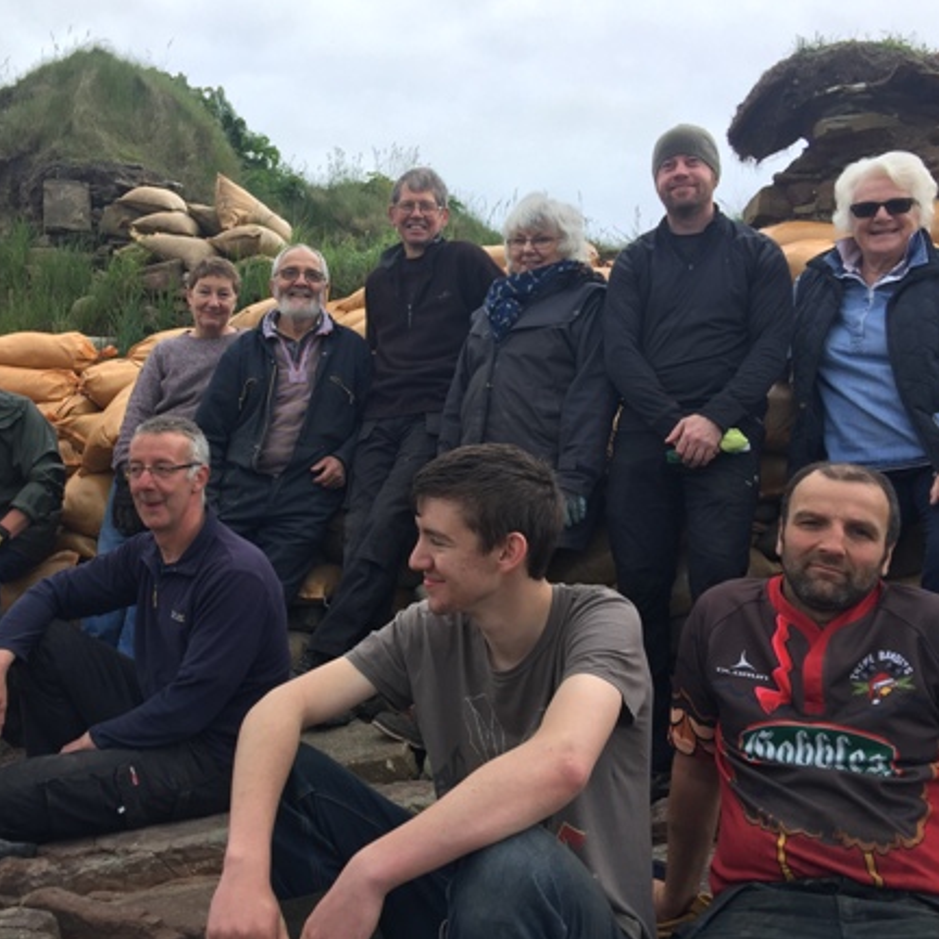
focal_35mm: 38
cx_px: 343
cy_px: 461
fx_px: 1166
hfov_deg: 43.5
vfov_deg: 43.9
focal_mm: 4.15
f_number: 2.2
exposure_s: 1/732
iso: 32
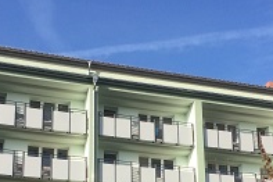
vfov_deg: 17.3
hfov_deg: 27.0
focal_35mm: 75
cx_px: 165
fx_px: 568
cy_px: 221
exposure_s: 1/1520
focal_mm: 4.15
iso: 32
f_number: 2.2
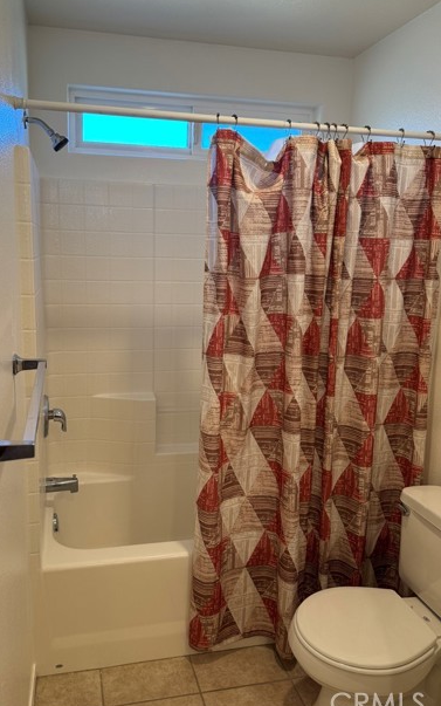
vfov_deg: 68.4
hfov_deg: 45.8
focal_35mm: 27
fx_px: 519
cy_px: 345
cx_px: 180
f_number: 1.78
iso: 100
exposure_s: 1/122
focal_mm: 6.76
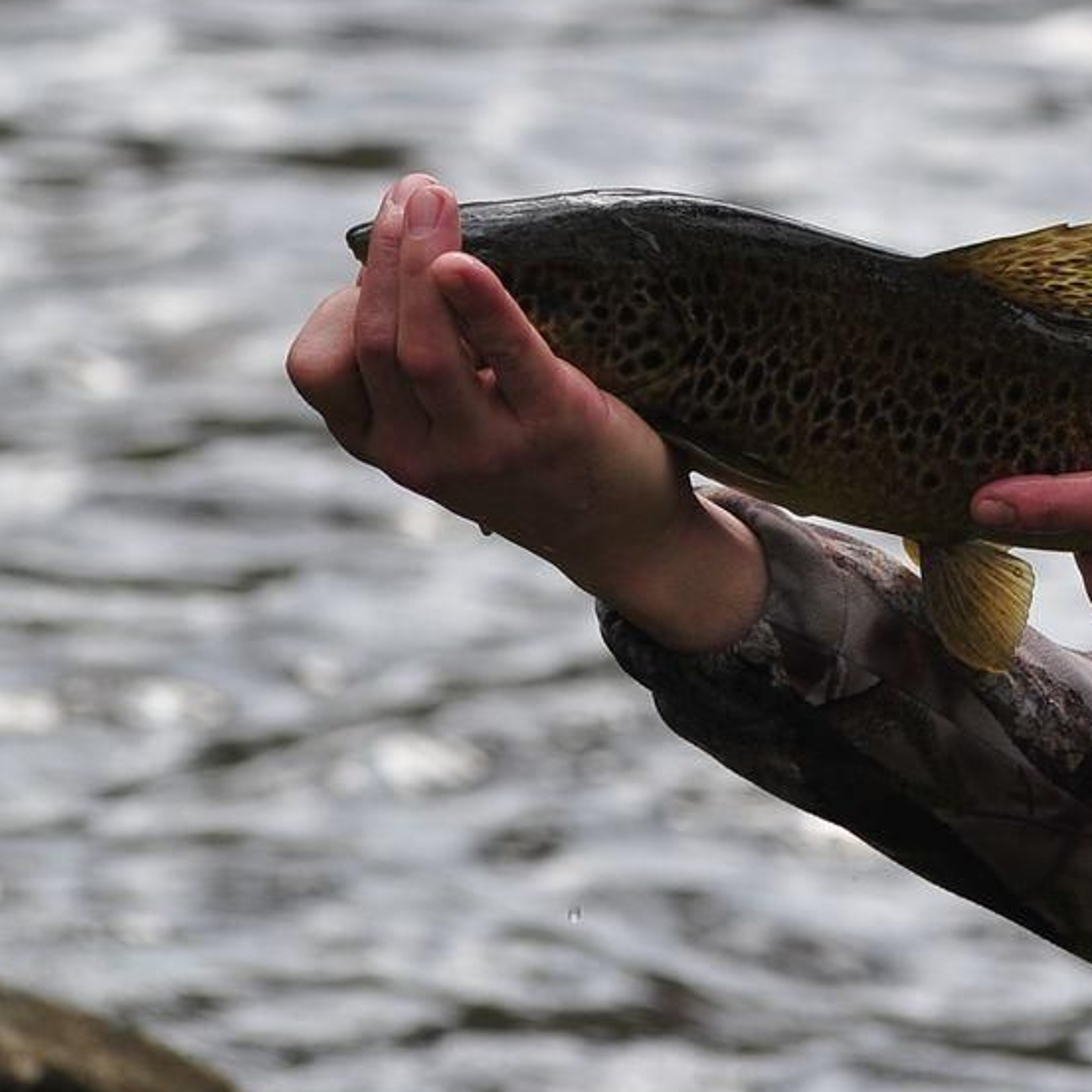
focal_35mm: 738
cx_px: 1343
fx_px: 26339
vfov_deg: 2.4
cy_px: 80
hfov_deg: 2.4
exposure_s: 1/400
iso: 400
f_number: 7.1
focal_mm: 300
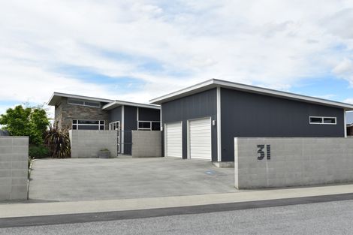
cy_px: 118
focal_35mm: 36
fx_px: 353
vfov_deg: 36.8
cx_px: 176
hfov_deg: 53.1
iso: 200
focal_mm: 24
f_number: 10
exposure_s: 1/400
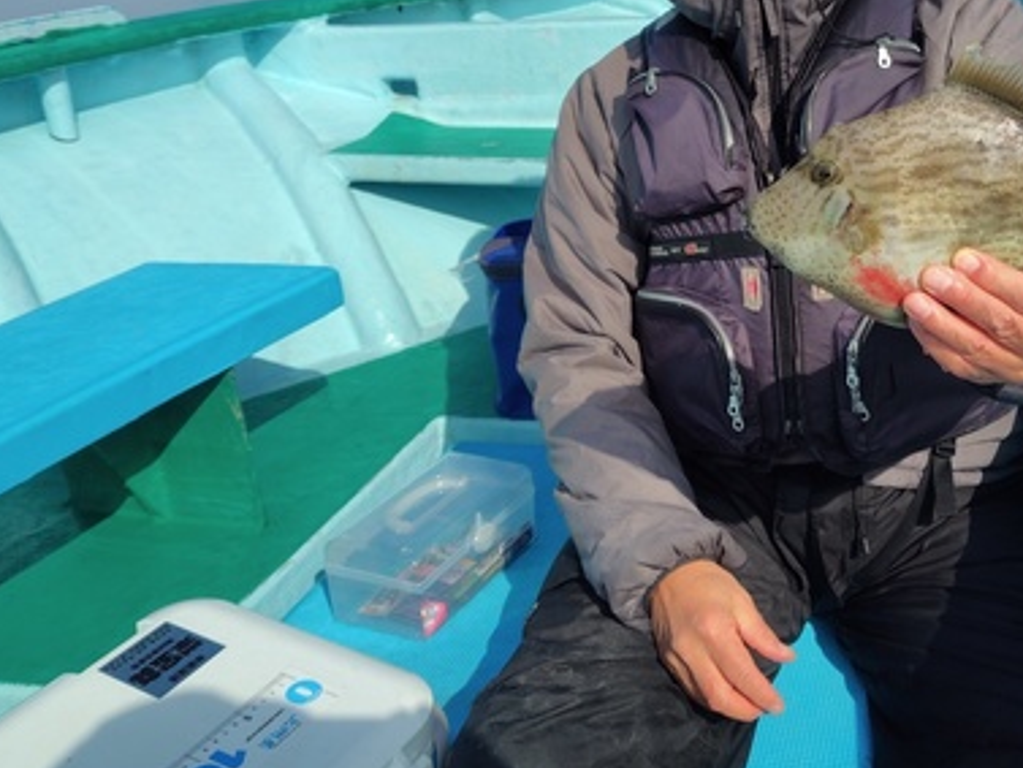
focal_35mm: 39
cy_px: 255
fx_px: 1153
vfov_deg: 36.5
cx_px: 719
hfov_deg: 46.7
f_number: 1.9
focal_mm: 5.6
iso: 50
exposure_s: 1/1894
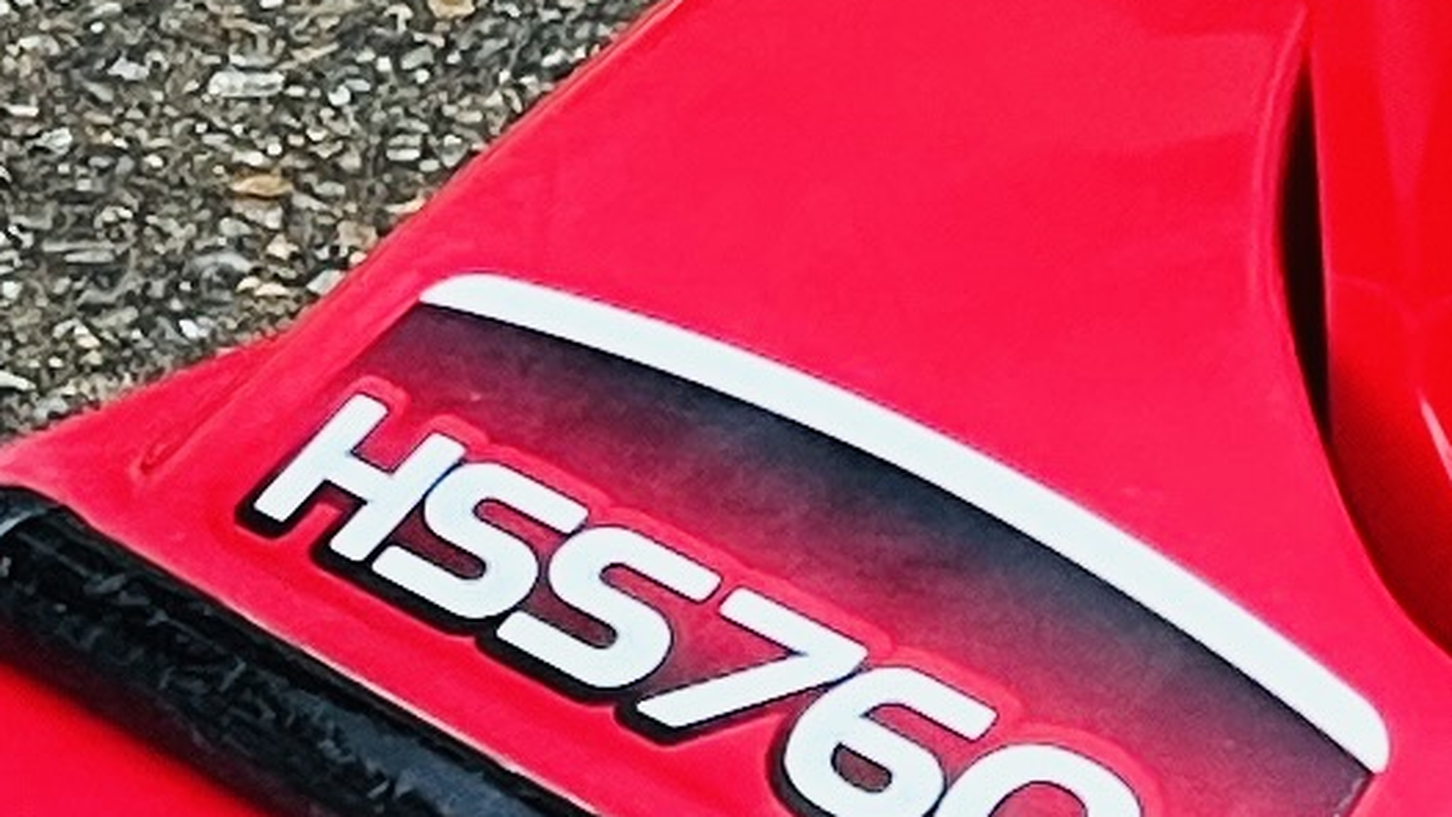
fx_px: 8356
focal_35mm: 217
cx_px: 2311
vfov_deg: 5.6
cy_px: 201
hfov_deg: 9.6
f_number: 1.6
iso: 125
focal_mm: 5.1
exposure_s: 1/62
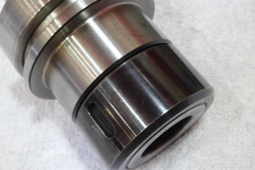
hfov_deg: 36.2
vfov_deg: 24.6
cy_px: 85
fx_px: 389
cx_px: 112
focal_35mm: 55
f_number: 3.4
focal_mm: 8.3
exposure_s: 1/15
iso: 400
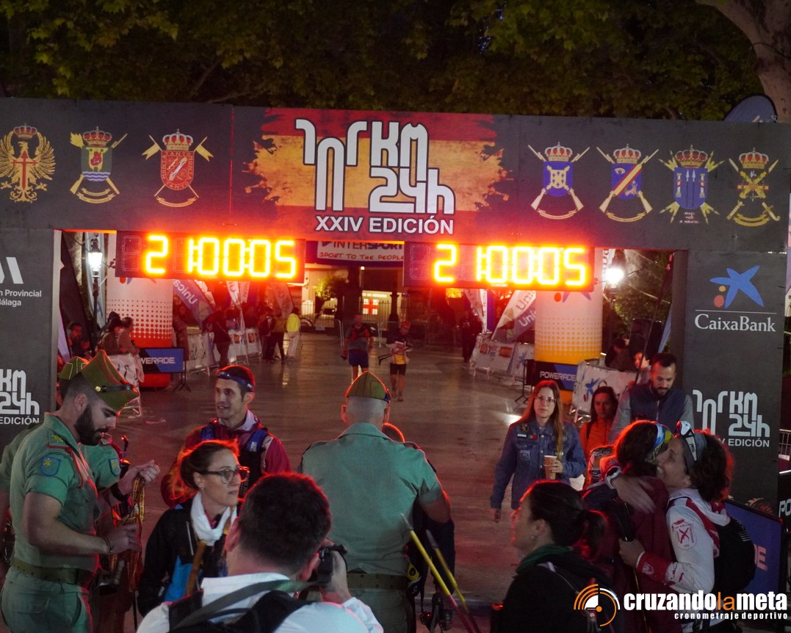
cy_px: 316
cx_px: 321
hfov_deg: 27.8
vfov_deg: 22.5
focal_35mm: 68
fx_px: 1592
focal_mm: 40
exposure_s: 1/40
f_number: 5.6
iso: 6400
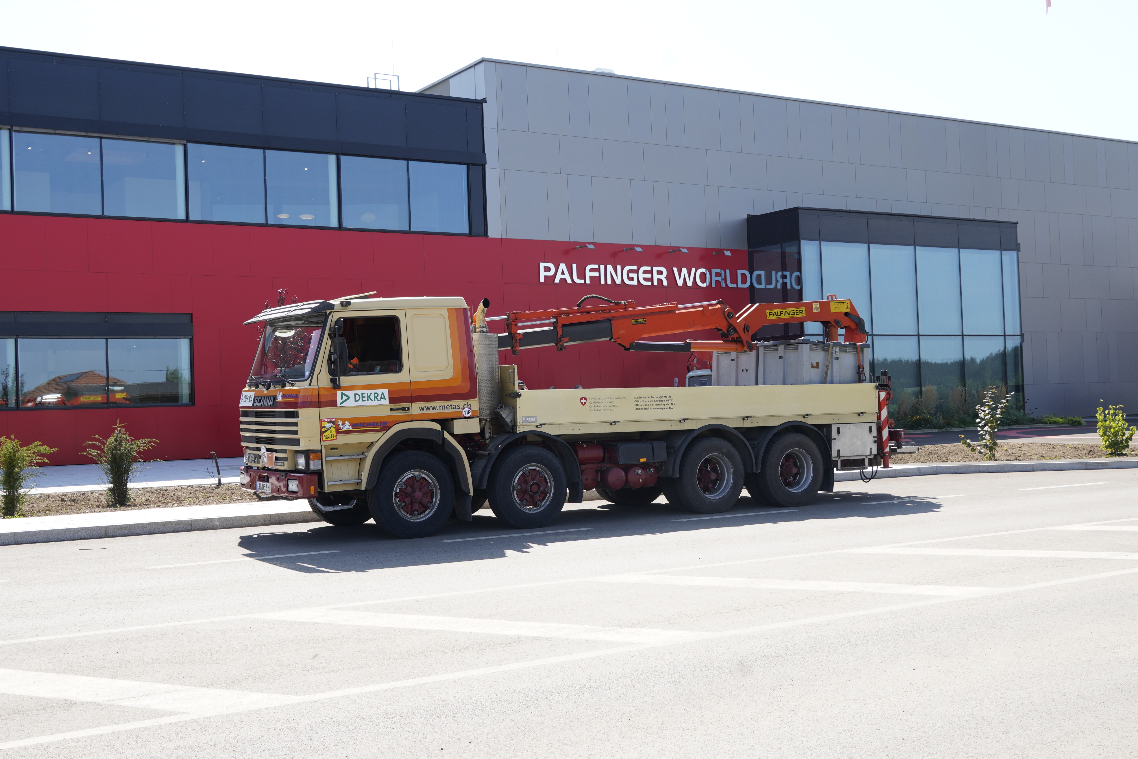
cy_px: 380
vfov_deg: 34.2
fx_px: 1233
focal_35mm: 39
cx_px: 569
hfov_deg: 49.5
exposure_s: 1/160
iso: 160
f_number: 8
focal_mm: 26
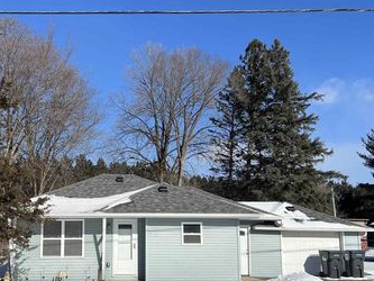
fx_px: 422
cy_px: 191
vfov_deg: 36.4
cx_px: 127
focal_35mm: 39
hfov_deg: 47.1
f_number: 1.5
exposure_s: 1/8696
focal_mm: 5.7
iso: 50
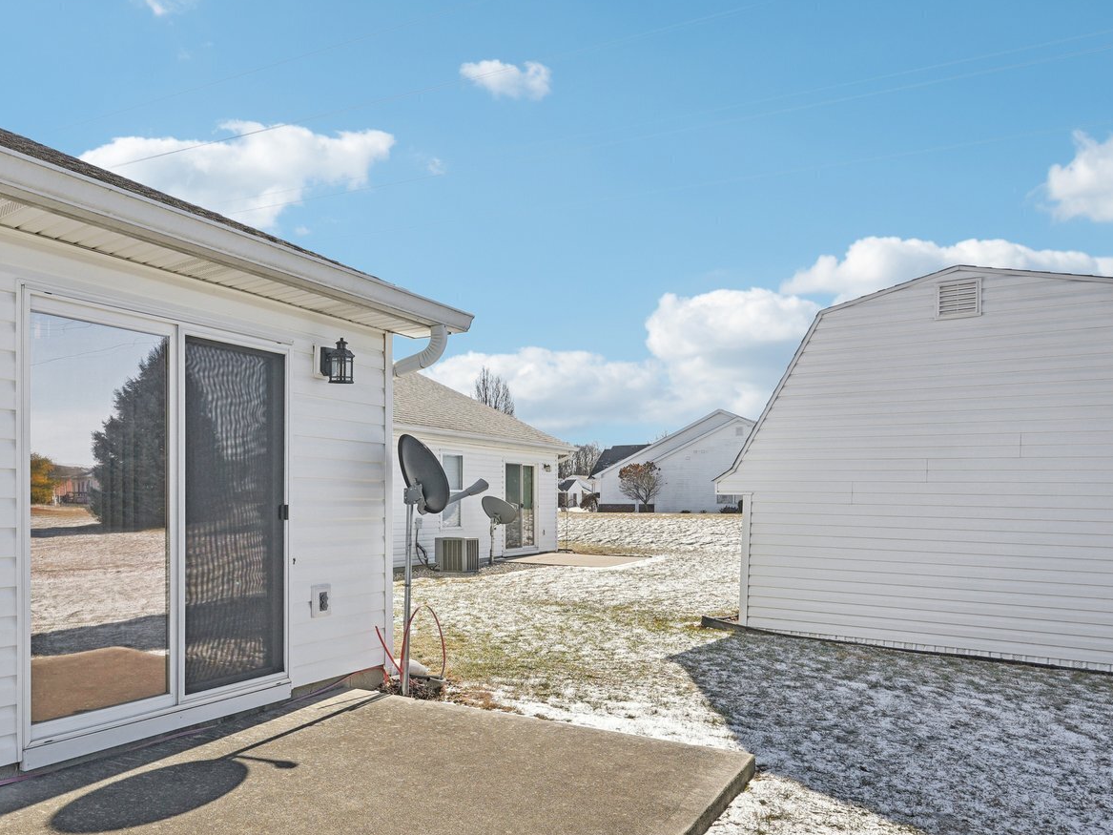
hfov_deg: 62.2
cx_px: 302
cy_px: 501
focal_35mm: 27
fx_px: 868
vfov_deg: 51.0
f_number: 8
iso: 100
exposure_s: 1/320
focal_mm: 16
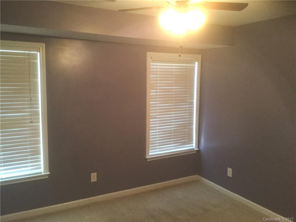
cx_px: 148
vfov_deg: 45.4
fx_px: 265
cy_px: 111
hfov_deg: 58.4
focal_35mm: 31
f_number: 2.4
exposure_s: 1/24
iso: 250
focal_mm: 3.3
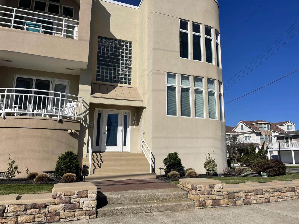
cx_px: 150
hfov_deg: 67.3
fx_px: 225
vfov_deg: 53.1
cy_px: 112
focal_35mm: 26
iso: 32
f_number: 1.6
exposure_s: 1/8547
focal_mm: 5.1
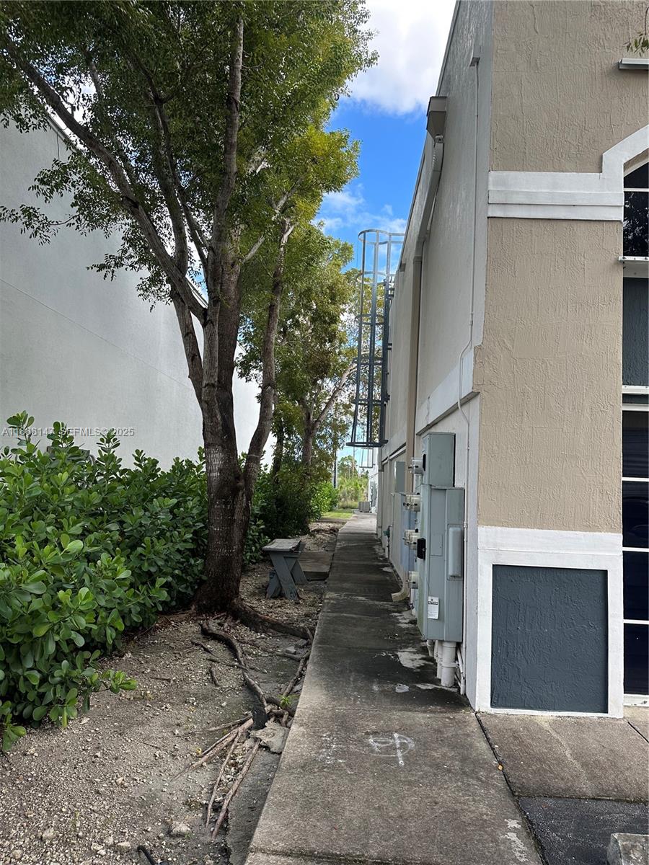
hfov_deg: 56.8
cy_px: 432
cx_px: 324
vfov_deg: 71.6
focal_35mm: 24
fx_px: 600
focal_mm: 6.86
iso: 80
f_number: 1.78
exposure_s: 1/910
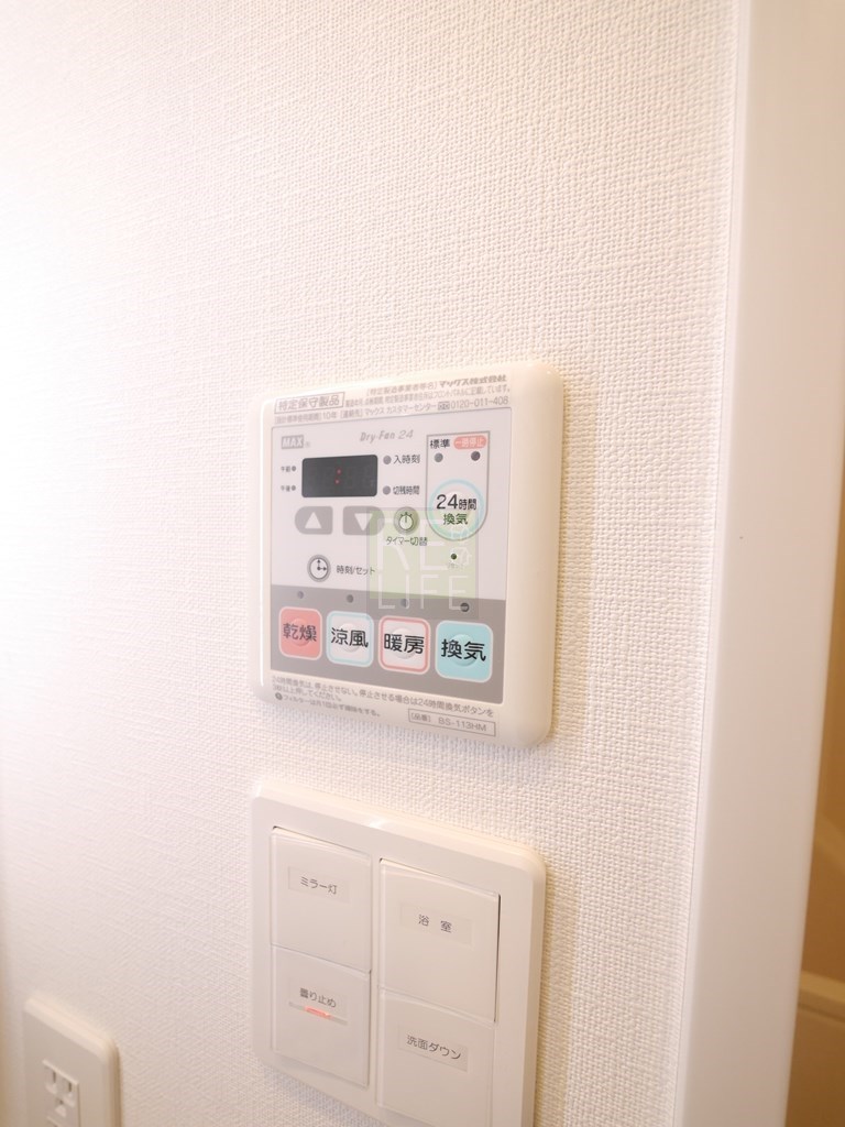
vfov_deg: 102.1
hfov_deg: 85.7
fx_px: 456
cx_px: 422
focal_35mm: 14
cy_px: 564
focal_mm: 7
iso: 800
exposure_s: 1/60
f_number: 4
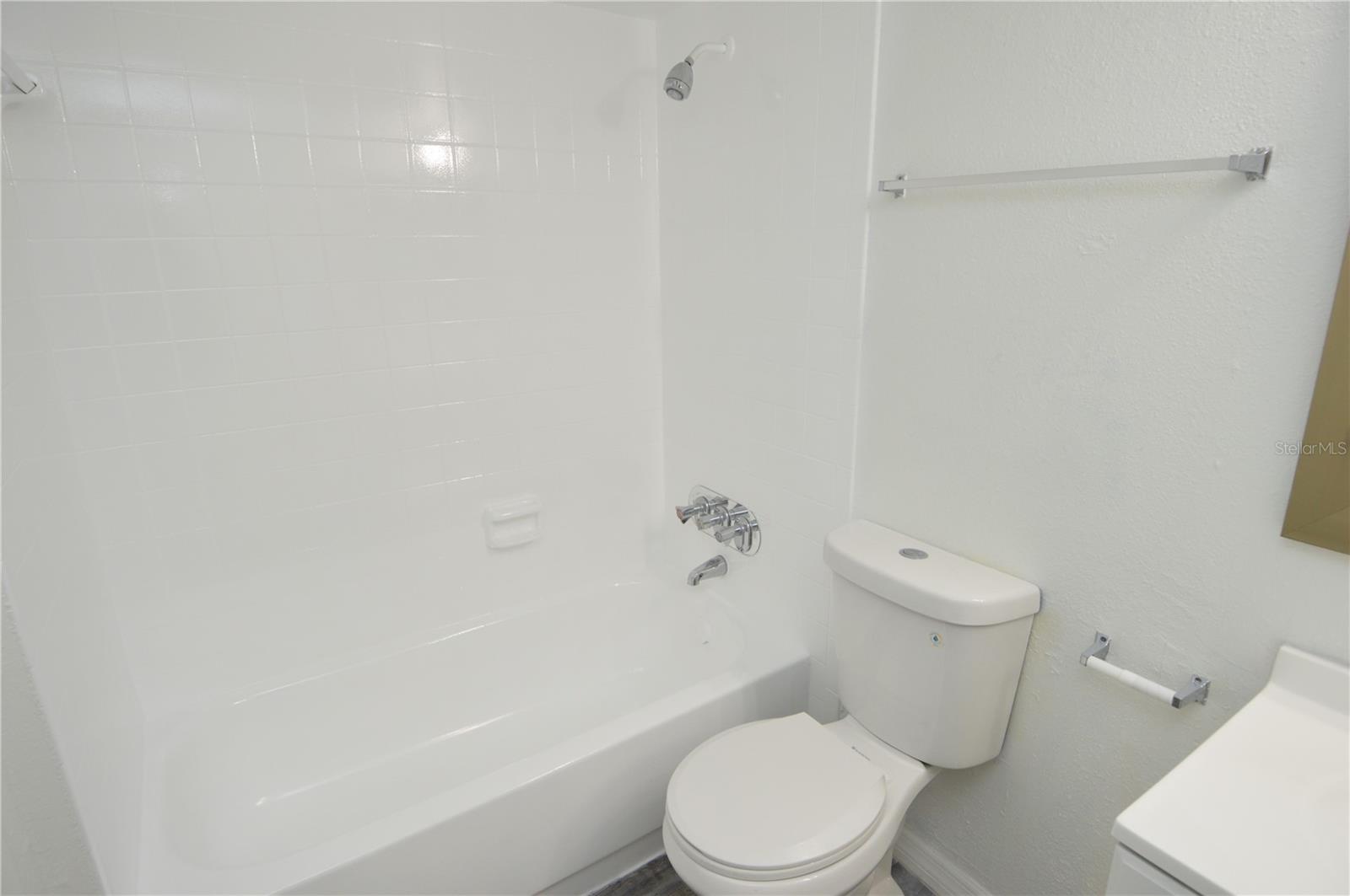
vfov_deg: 67.3
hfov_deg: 90.1
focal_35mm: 18
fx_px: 674
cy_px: 448
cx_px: 675
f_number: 5
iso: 400
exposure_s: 1/100
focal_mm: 12
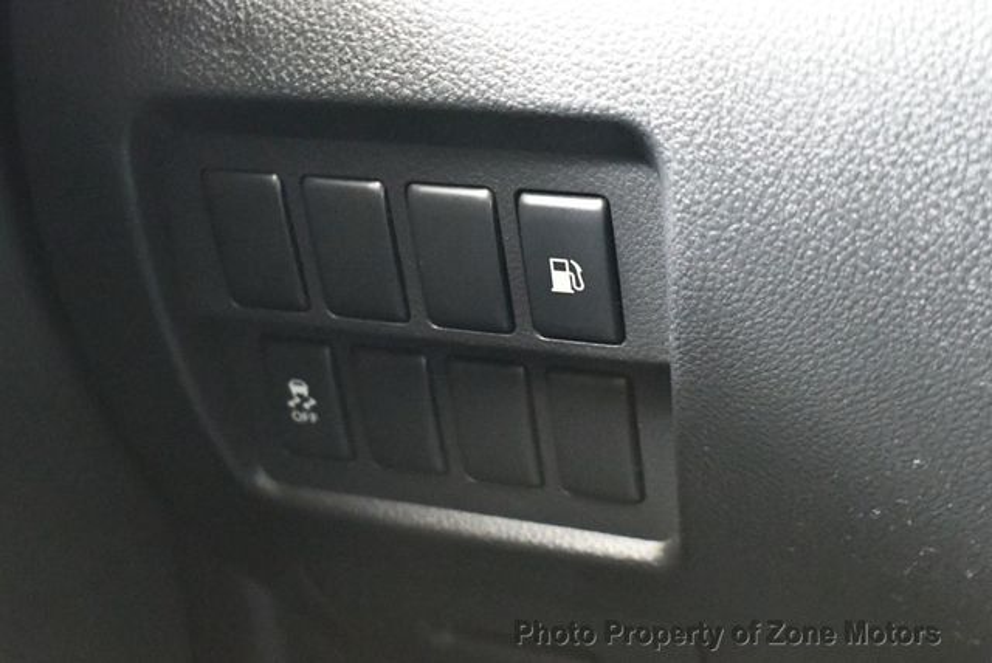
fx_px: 1931
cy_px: 332
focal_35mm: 70
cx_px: 496
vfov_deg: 19.5
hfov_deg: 28.8
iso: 12800
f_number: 4.5
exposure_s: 1/10
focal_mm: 35
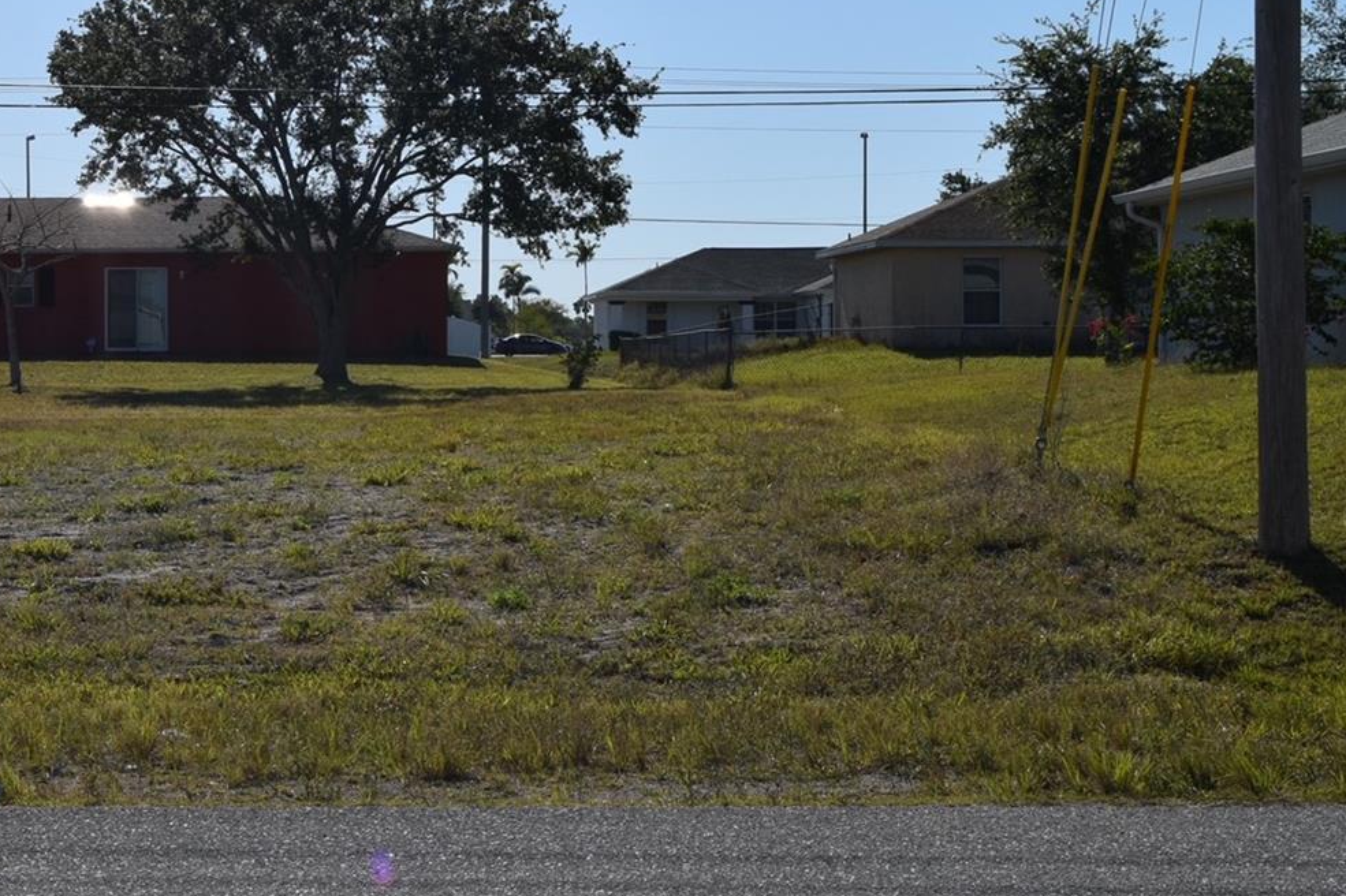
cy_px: 343
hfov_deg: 25.7
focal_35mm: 78
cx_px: 318
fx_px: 2915
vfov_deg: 17.5
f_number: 13
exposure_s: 1/640
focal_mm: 32
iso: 200
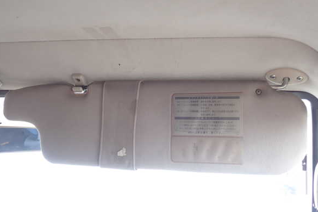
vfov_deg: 41.1
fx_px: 283
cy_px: 108
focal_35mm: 32
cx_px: 160
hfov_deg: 58.7
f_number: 2.3
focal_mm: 5.4
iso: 125
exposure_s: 1/60
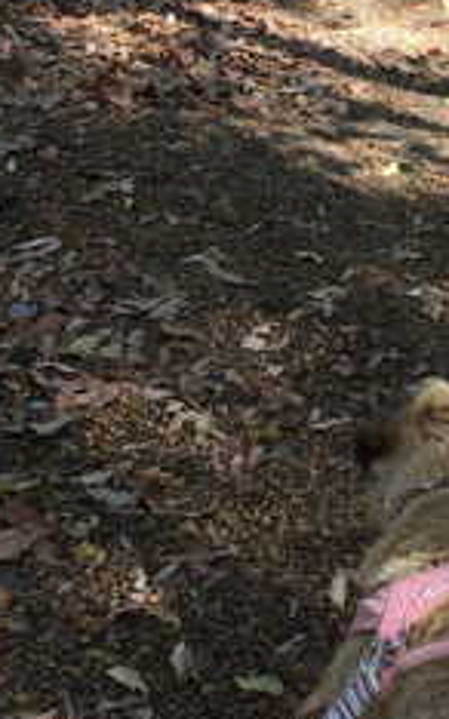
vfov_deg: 24.6
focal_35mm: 84
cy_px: 298
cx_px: 406
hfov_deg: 15.3
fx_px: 1647
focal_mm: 4.15
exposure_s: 1/363
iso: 25
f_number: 2.2
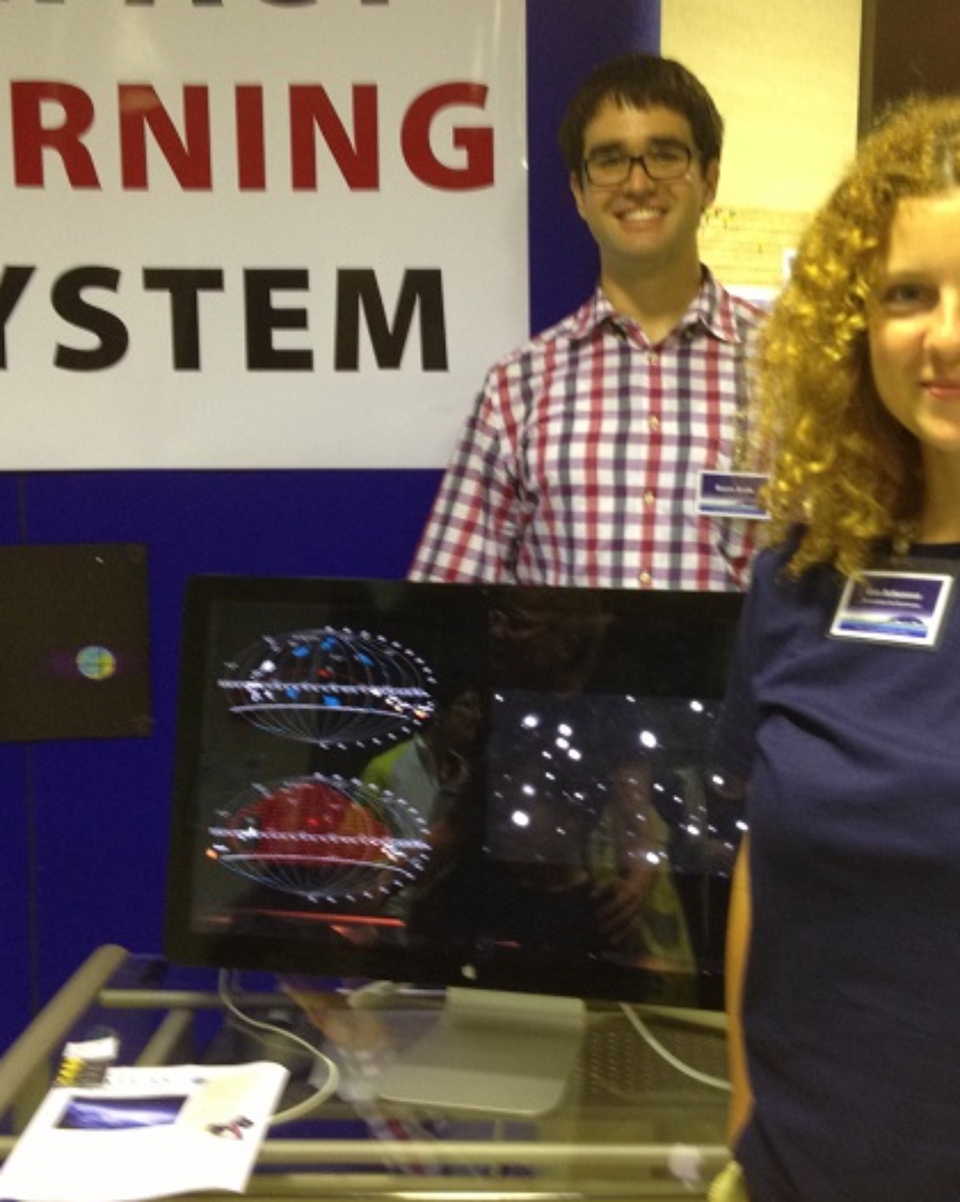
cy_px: 555
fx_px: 1849
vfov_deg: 36.0
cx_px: 592
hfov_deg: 29.0
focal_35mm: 52
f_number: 2.4
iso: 125
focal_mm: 4.28
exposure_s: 1/20
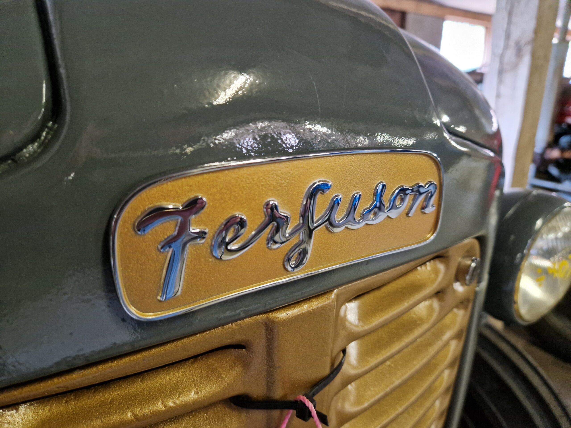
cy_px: 214
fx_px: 379
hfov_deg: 73.9
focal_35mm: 23
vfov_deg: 58.9
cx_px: 286
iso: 640
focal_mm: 5.4
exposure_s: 1/33
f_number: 1.8
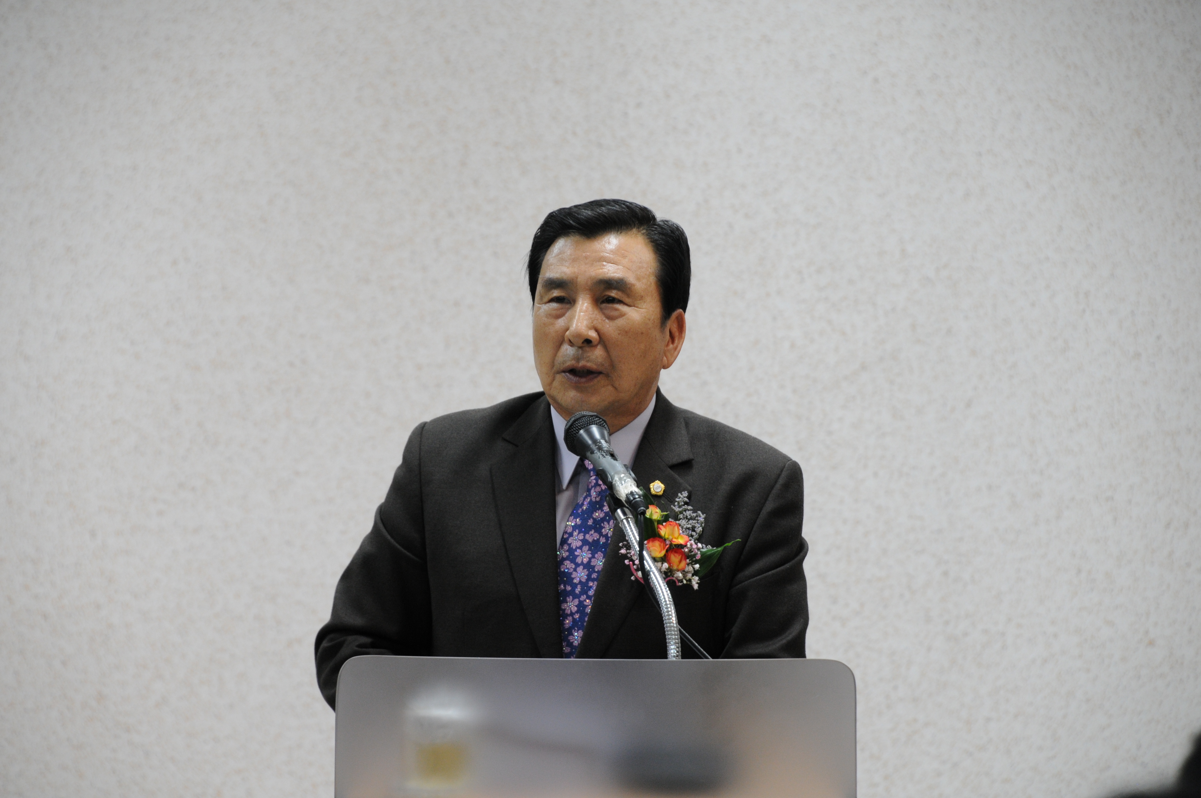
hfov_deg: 11.0
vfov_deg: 7.3
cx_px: 600
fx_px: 6248
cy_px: 399
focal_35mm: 188
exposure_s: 1/25
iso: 640
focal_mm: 125
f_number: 6
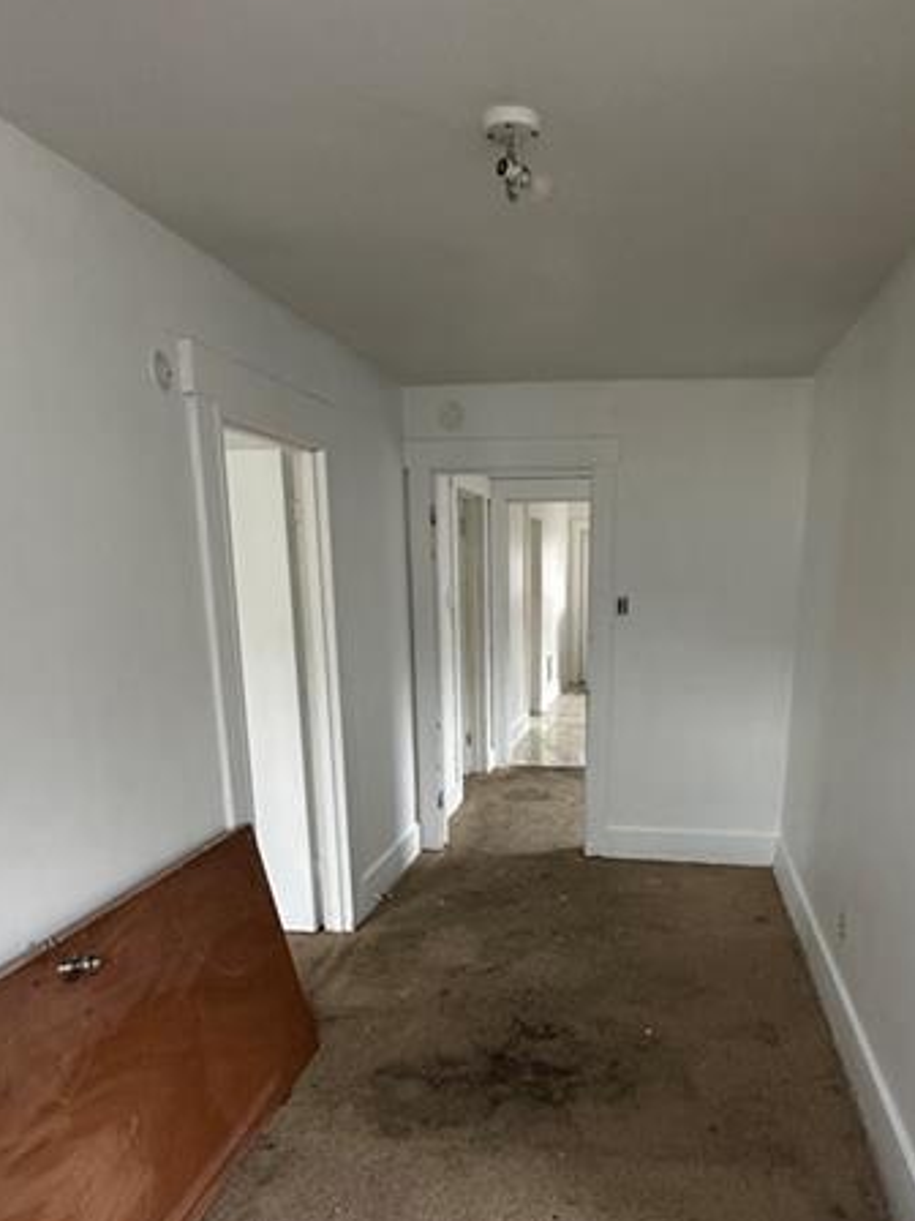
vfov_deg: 70.1
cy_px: 782
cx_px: 553
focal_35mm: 24
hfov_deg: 56.3
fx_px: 846
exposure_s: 1/99
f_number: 2.2
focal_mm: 2.22
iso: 250
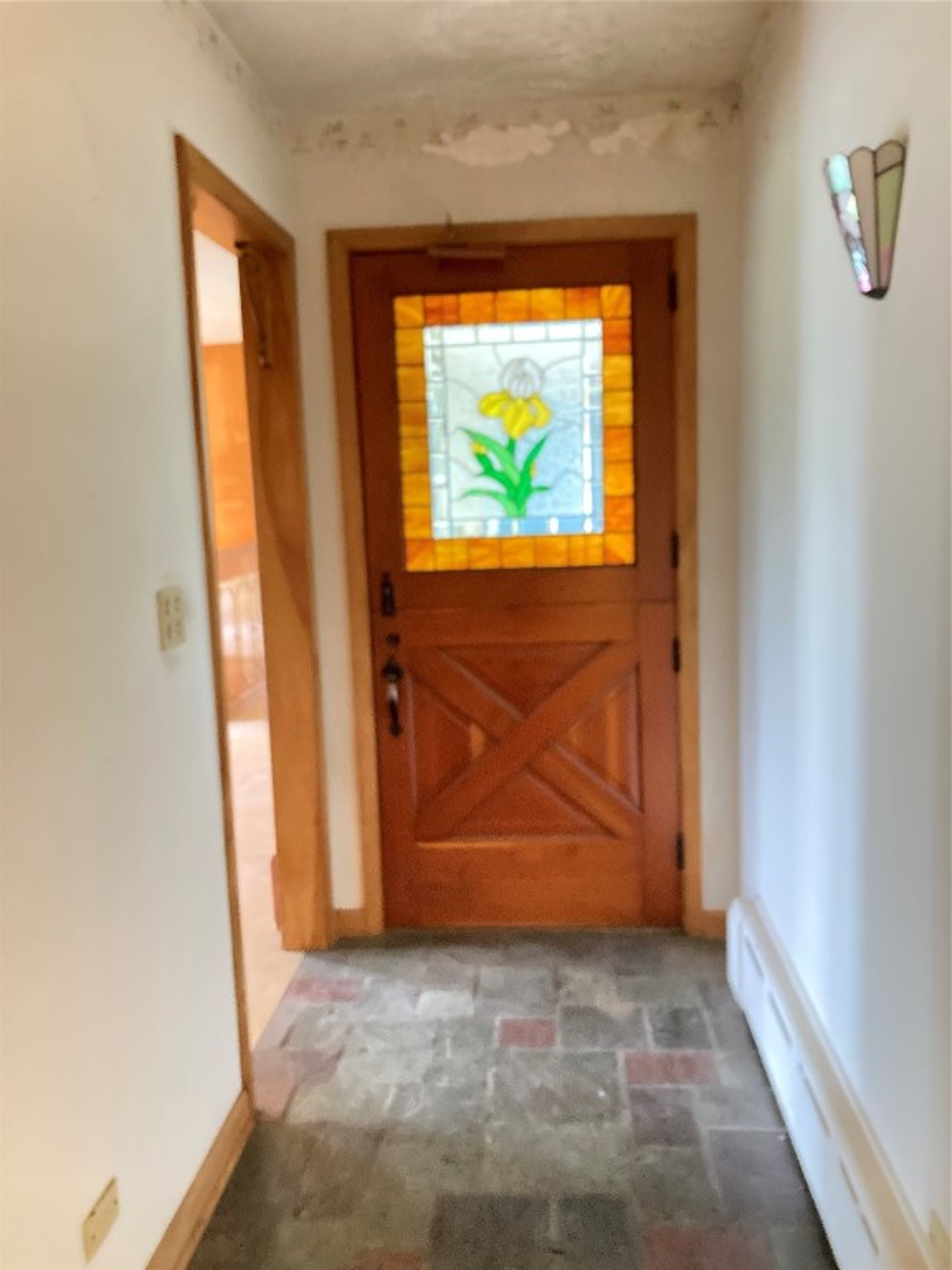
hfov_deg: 49.7
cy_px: 635
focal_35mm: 28
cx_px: 476
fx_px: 1027
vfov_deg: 63.4
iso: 1600
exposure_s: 1/15
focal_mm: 3.99
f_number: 1.8
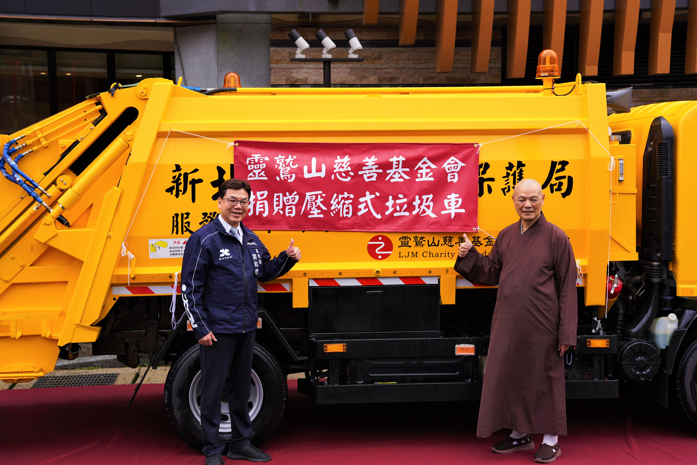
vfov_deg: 24.4
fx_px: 1073
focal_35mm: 55
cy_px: 236
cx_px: 345
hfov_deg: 36.0
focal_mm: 54.4
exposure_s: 1/200
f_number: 5
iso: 160
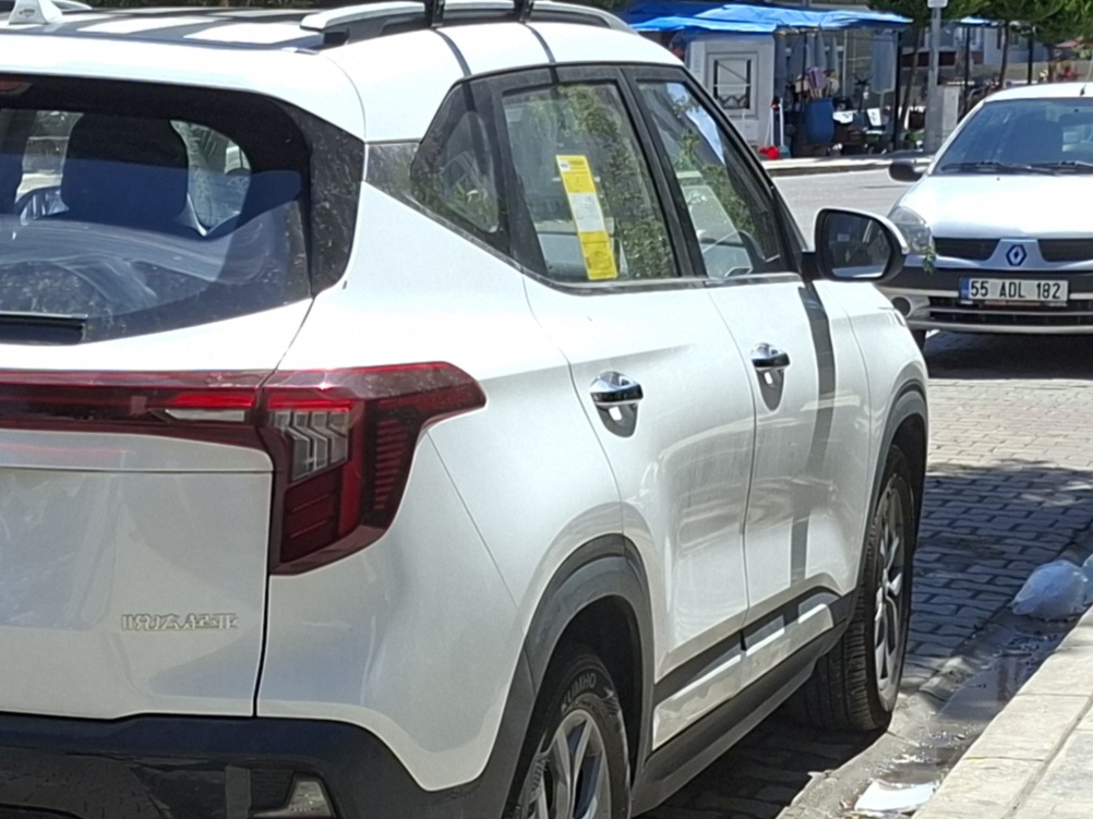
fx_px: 1231
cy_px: 429
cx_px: 206
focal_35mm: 39
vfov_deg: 36.8
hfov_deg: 45.3
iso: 50
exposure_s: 1/1667
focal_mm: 5.54
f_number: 1.8
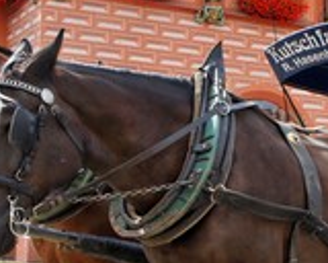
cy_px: 201
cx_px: 297
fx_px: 864
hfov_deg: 21.0
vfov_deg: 17.2
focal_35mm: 89
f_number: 8
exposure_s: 1/200
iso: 200
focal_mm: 22
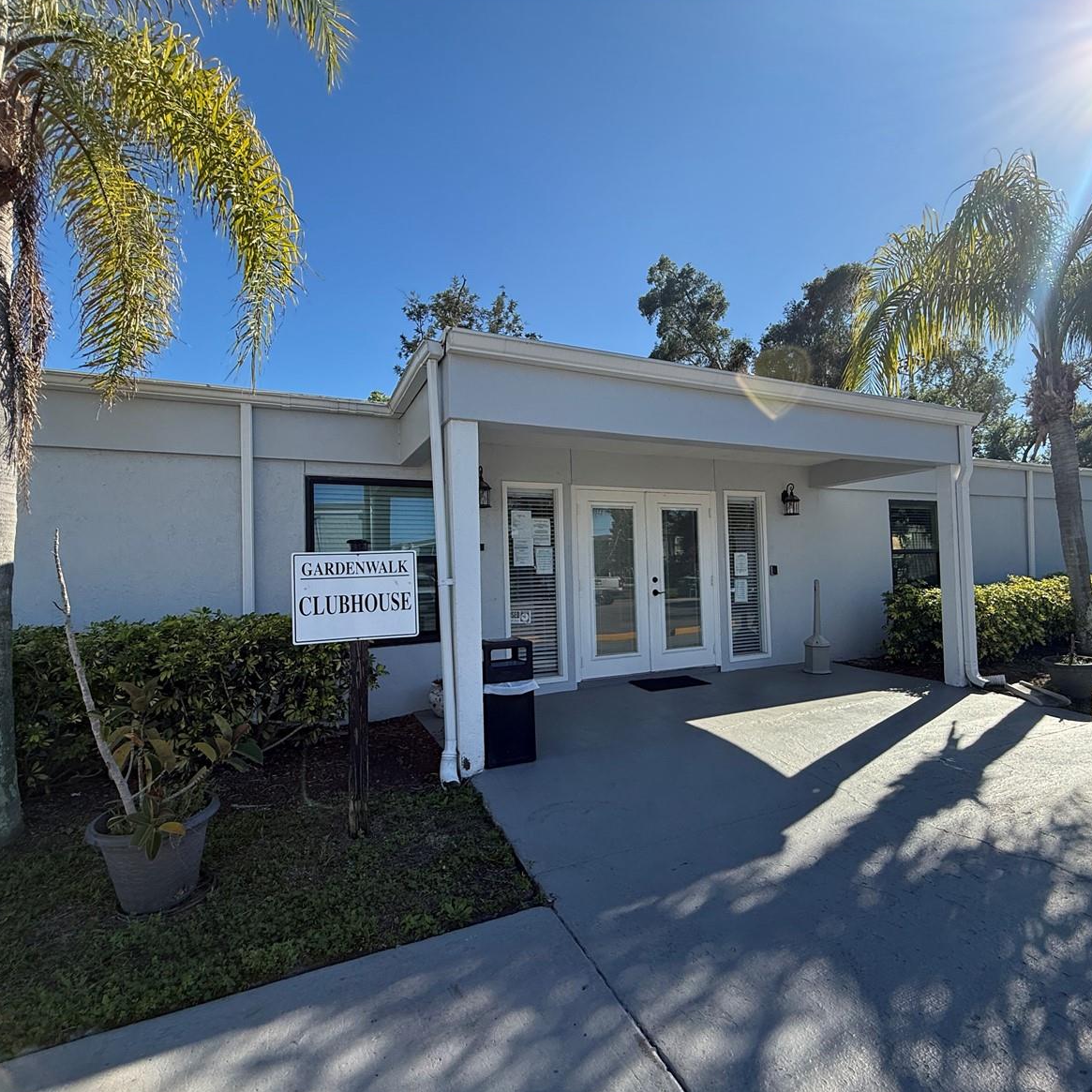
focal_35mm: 17
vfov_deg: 84.0
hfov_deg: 83.9
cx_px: 580
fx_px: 607
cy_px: 553
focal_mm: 2.22
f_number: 2.2
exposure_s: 1/1033
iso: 50
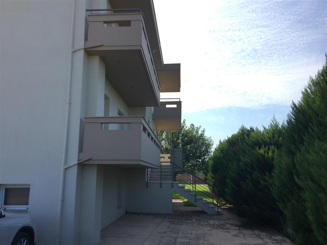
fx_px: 274
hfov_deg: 61.7
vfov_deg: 48.2
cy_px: 122
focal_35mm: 29
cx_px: 164
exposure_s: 1/1582
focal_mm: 4.15
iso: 32
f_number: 2.2
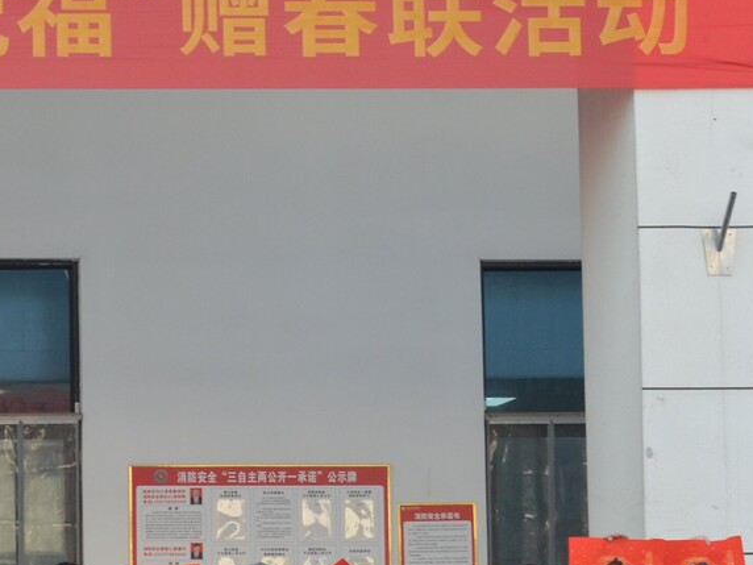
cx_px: -263
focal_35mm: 116
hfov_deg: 16.0
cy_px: 546
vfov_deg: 12.6
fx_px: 2523
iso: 400
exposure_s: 1/200
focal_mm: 24
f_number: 7.1
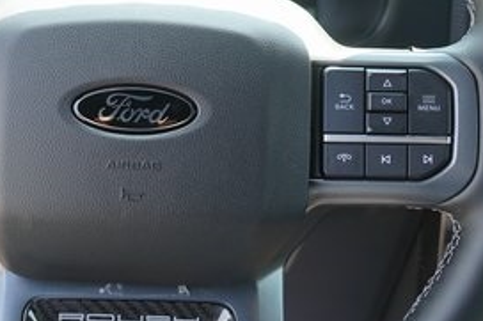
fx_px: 885
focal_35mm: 66
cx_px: 119
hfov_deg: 30.0
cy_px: 91
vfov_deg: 20.5
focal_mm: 28
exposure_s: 1/60
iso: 100
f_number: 4
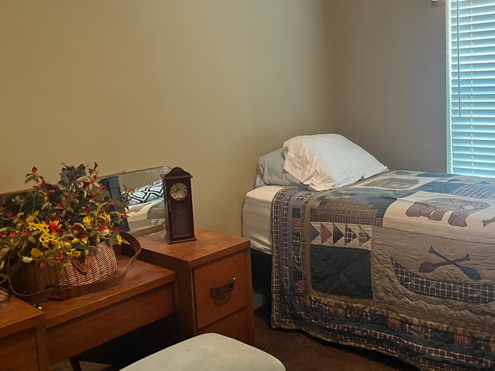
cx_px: 299
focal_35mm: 38
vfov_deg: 37.6
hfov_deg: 48.7
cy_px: 163
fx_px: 543
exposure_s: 1/60
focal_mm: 5.1
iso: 320
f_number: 1.6
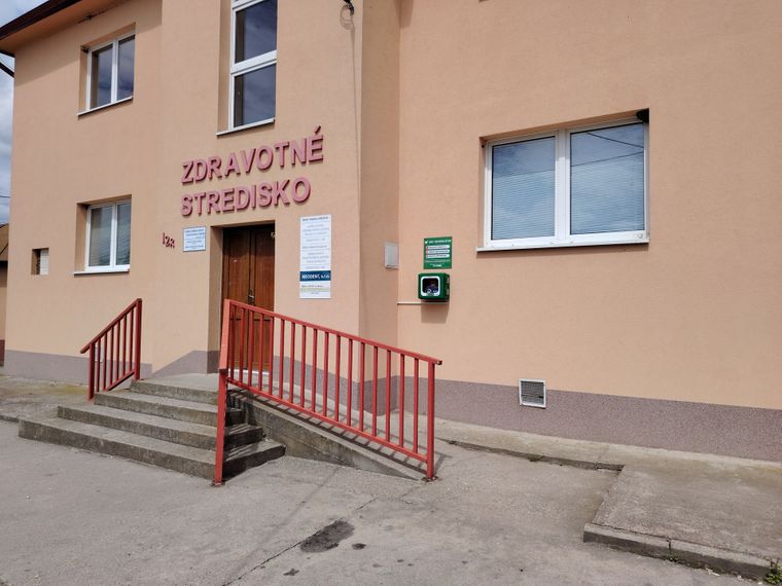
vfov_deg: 56.8
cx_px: 391
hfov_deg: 71.6
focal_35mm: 24
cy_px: 293
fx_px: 542
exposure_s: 1/1701
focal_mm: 5.25
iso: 101
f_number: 1.75
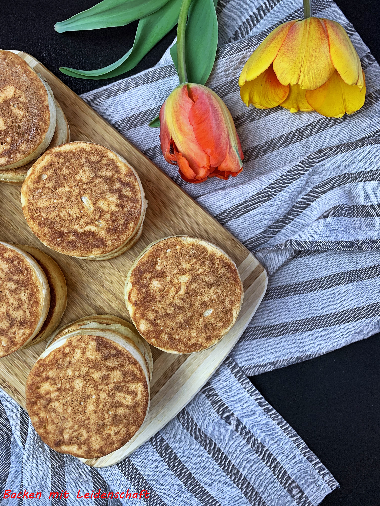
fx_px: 381
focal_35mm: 26
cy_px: 253
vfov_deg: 67.3
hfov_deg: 53.1
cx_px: 190
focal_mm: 4.25
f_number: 1.8
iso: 50
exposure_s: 1/100
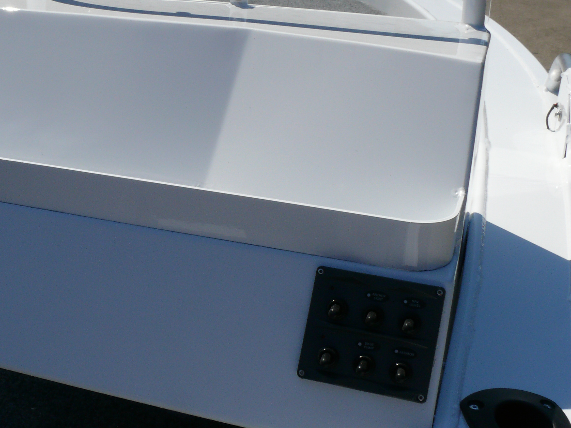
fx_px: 907
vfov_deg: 26.5
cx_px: 145
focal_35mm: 55
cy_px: 177
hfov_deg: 34.2
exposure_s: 1/500
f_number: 8
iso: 100
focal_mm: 7.4
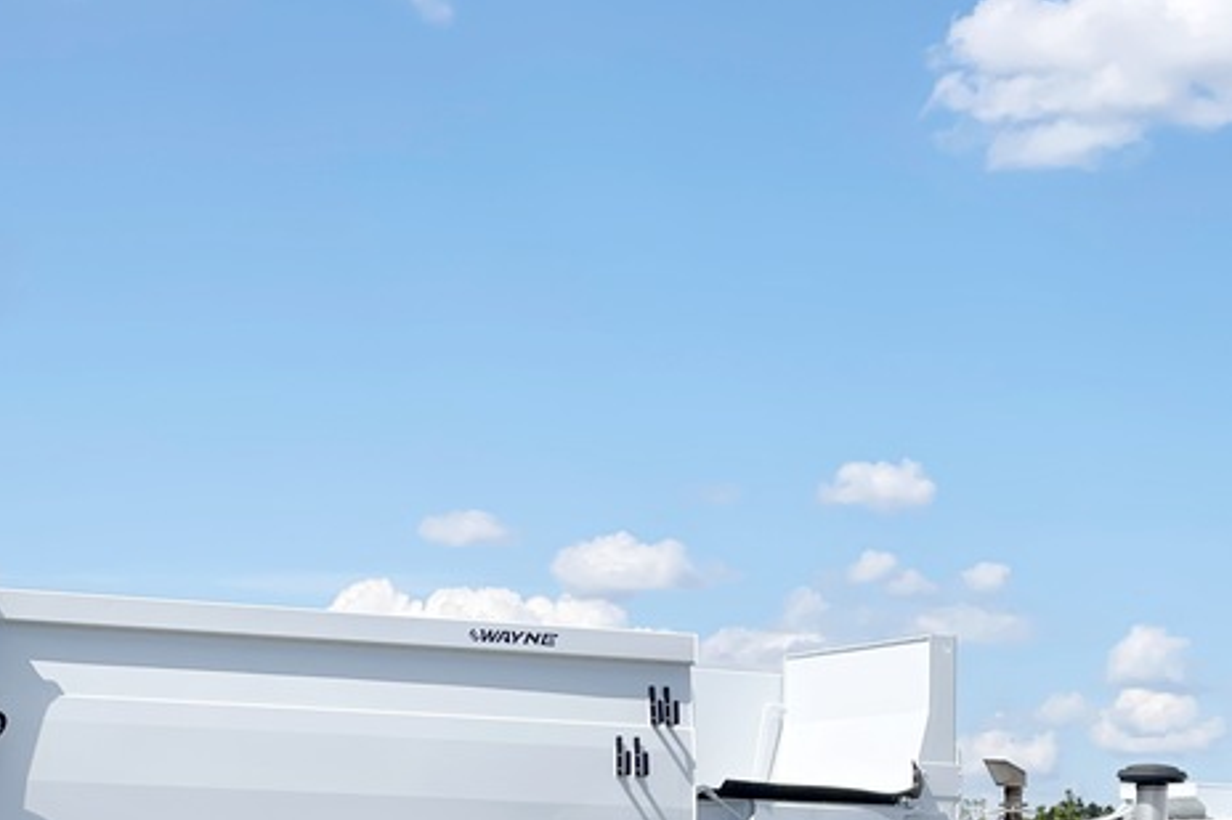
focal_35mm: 112
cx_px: 544
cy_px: 686
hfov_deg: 18.3
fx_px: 3831
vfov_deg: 12.2
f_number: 2.2
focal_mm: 7.5
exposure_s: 1/2950
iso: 32
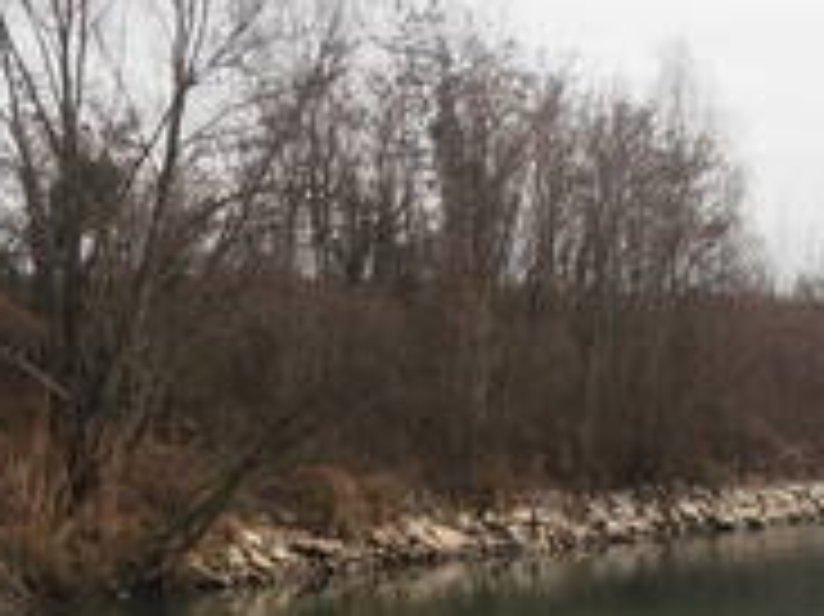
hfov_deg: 23.3
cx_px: 405
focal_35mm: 84
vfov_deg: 16.4
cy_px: 850
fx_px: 1998
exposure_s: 1/80
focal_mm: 4.2
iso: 80
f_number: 7.9
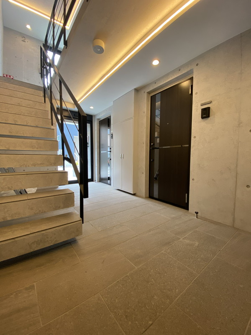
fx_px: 126
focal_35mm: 13
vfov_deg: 106.2
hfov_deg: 89.9
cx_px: 126
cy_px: 168
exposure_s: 1/121
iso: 200
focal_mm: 1.54
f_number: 2.4
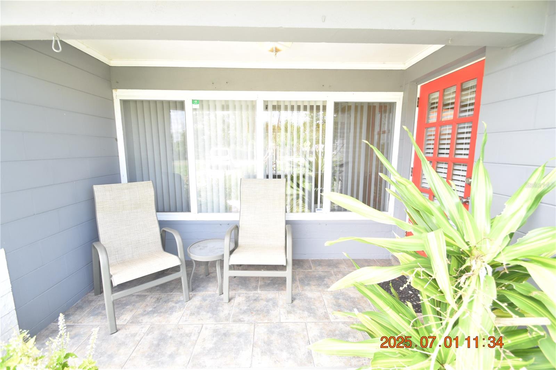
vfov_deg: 77.3
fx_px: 232
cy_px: 185
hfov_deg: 100.4
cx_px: 278
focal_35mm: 15
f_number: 5.6
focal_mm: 10
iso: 400
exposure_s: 1/125
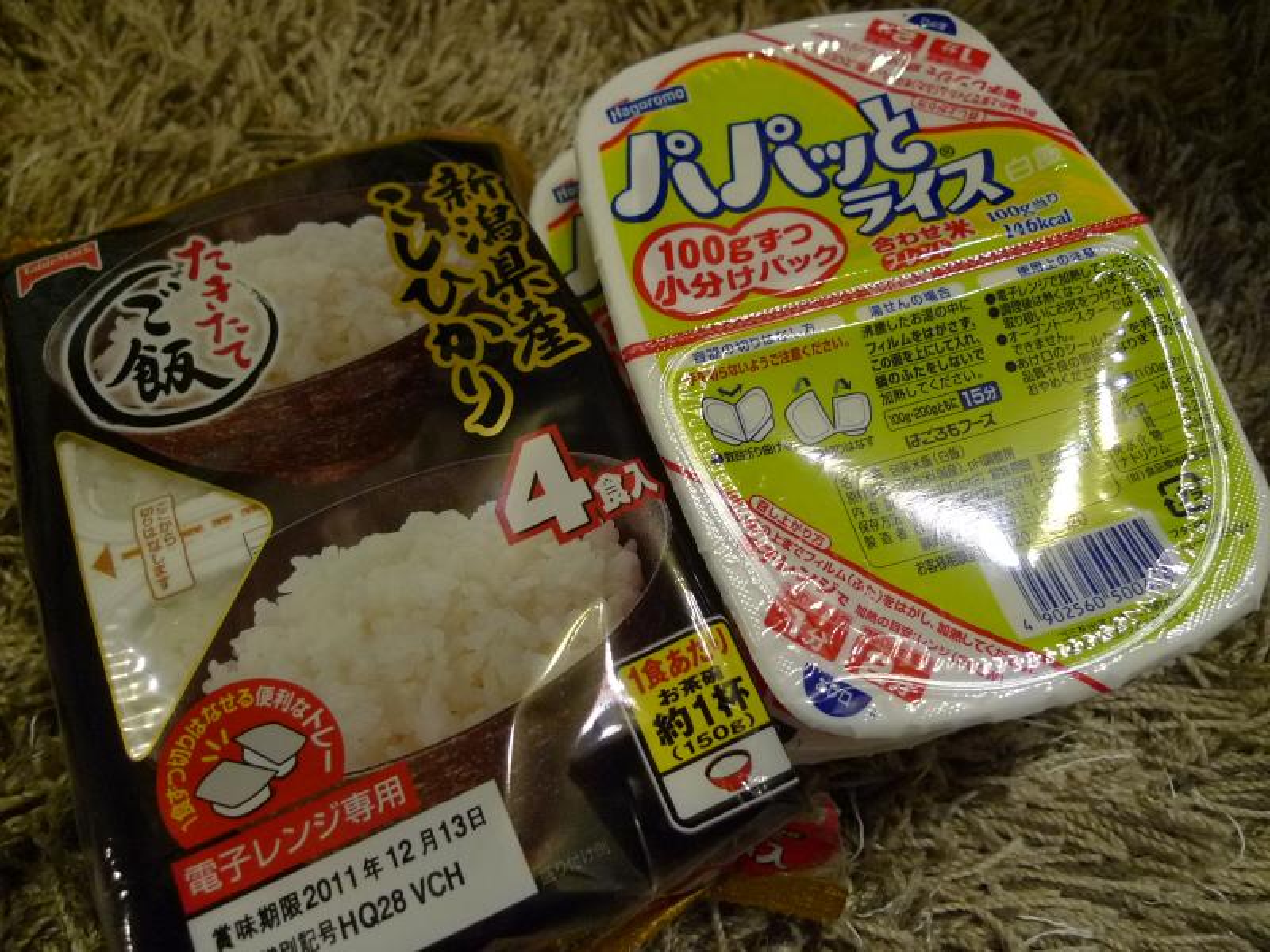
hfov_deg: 71.6
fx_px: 881
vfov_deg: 56.8
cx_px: 635
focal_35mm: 24
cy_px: 476
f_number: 2
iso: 400
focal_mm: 5.1
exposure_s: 1/25
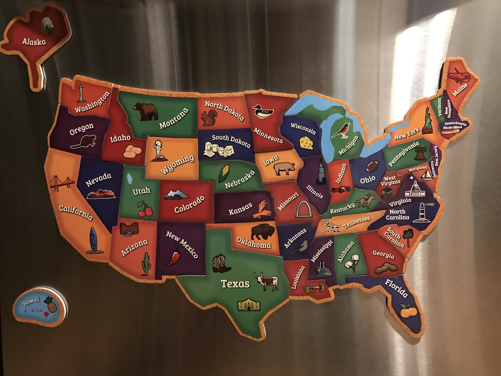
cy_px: 188
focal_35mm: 28
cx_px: 250
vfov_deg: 49.7
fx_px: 405
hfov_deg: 63.4
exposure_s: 1/4
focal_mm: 3.99
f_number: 1.8
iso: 100
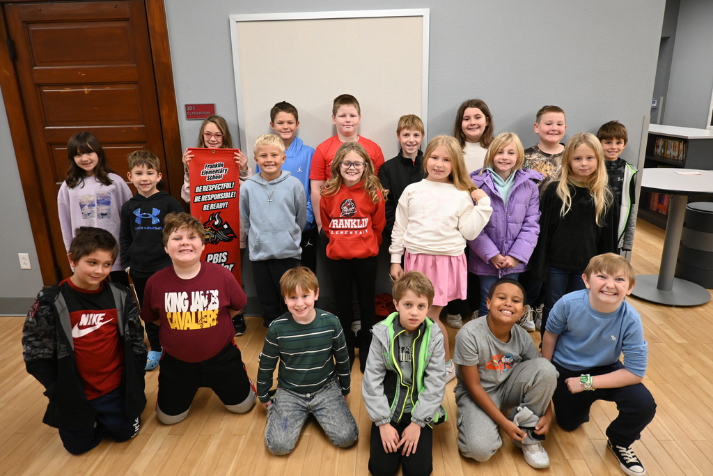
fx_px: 475
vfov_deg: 53.1
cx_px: 356
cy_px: 238
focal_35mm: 24
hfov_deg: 73.7
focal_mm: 16
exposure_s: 1/125
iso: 1600
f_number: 3.5
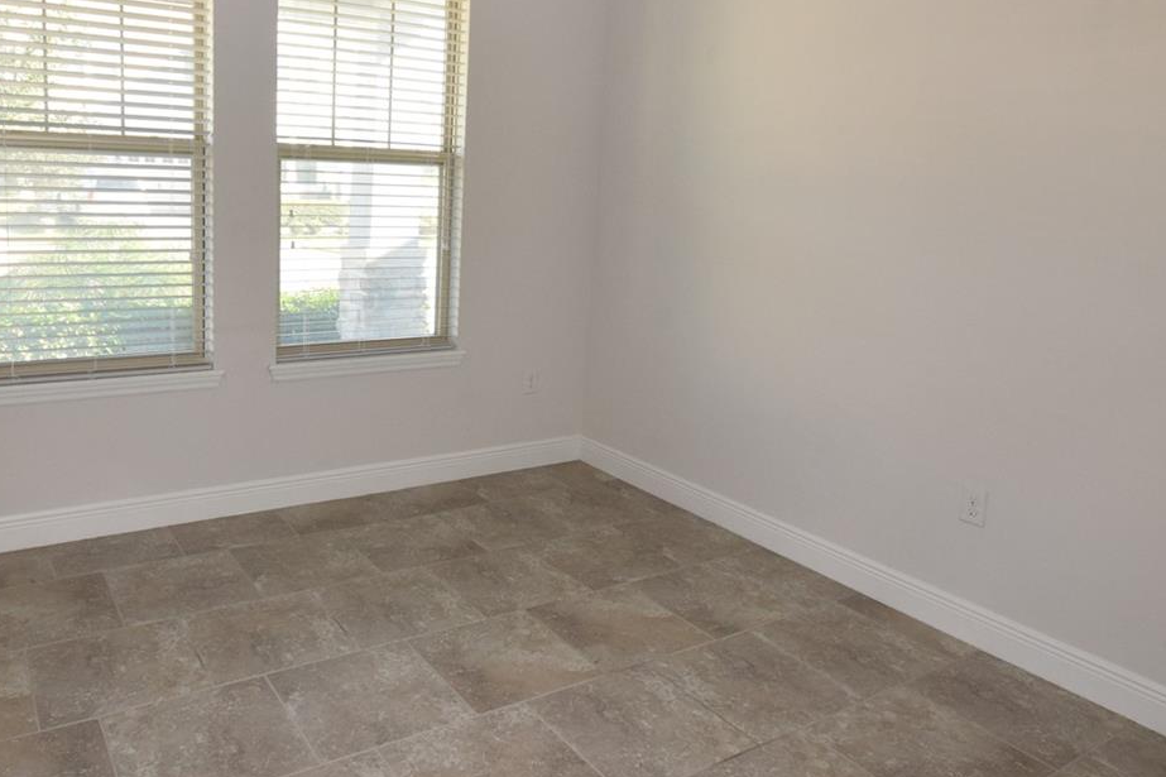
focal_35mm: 26
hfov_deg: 68.8
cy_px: 323
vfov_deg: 49.3
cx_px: 471
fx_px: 842
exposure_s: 1/125
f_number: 5.6
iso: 800
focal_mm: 10
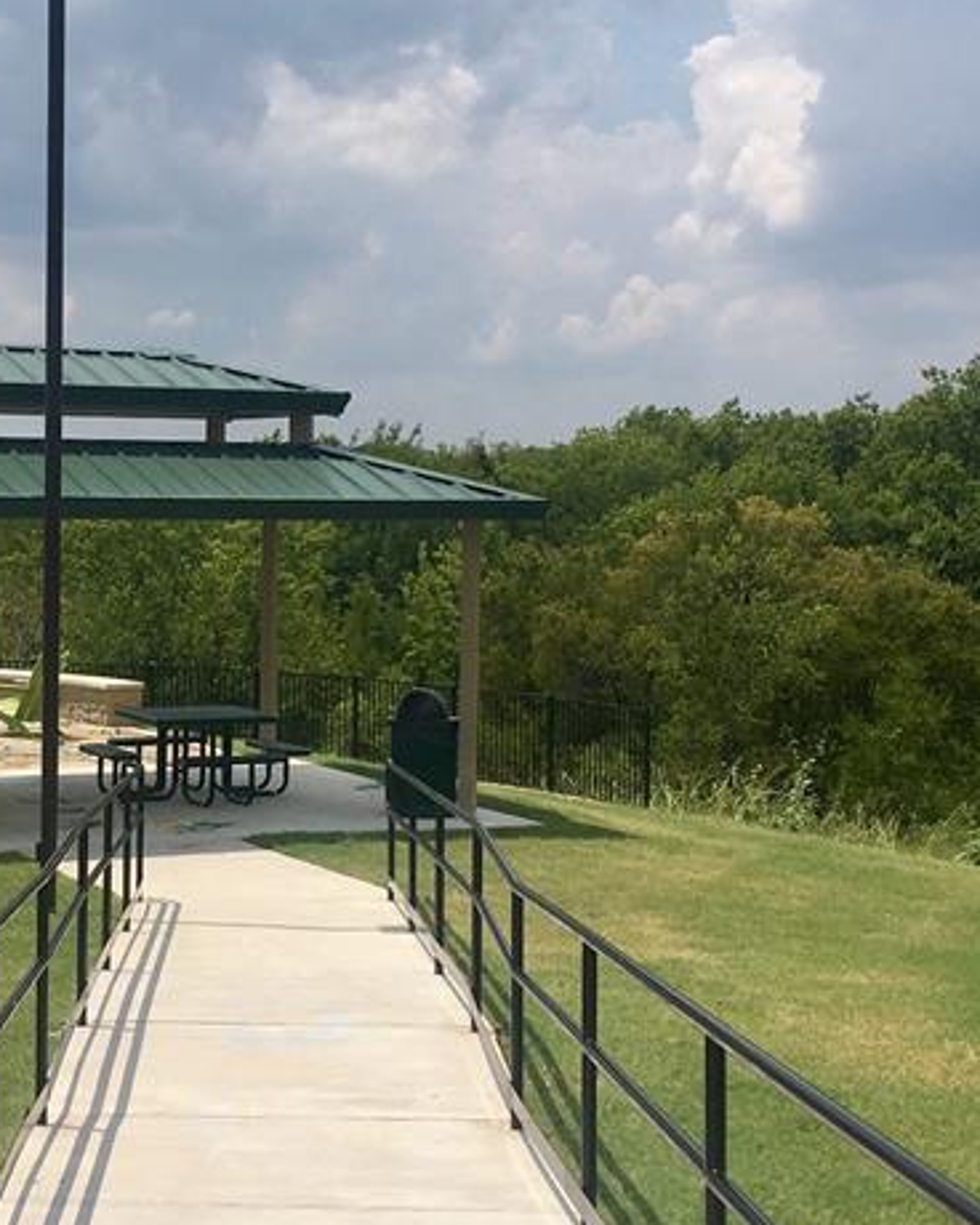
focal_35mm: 63
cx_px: 178
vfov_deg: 30.0
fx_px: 2284
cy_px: 530
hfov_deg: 23.8
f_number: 2.2
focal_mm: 4.15
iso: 25
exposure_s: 1/2959
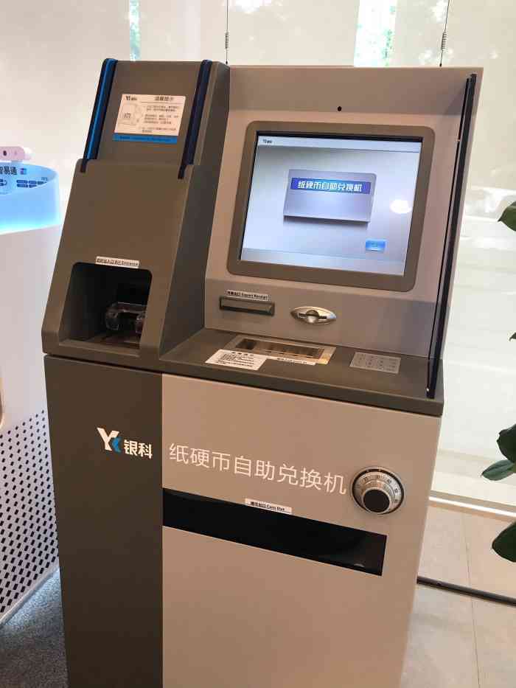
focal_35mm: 28
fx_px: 556
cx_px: 258
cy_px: 344
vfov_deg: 63.4
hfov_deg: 49.8
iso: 25
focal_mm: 3.99
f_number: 1.8
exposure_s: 1/33
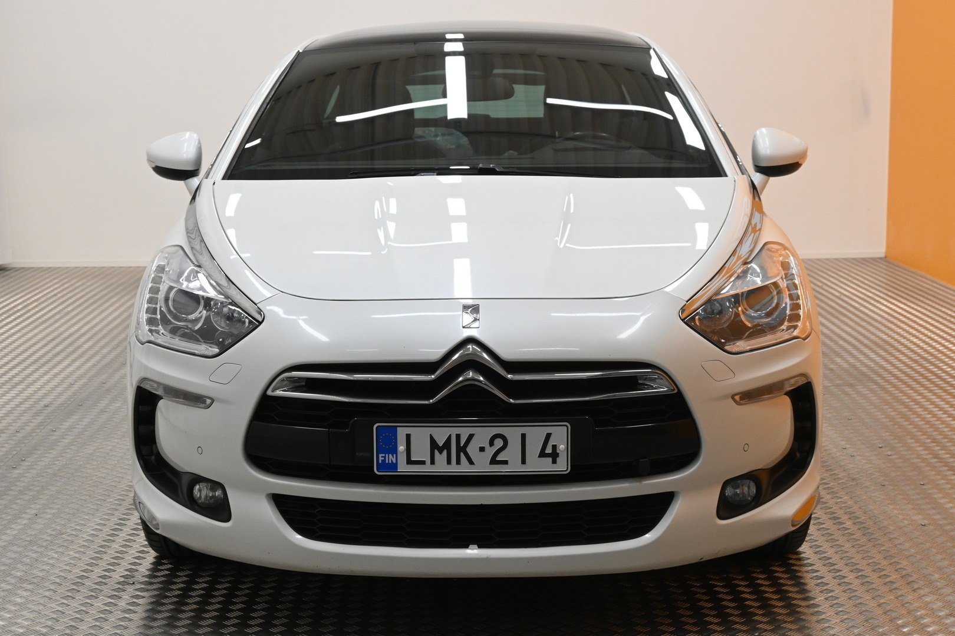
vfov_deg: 21.1
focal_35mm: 64
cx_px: 478
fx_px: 1711
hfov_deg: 31.2
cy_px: 318
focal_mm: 43
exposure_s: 1/160
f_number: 6.3
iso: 1600
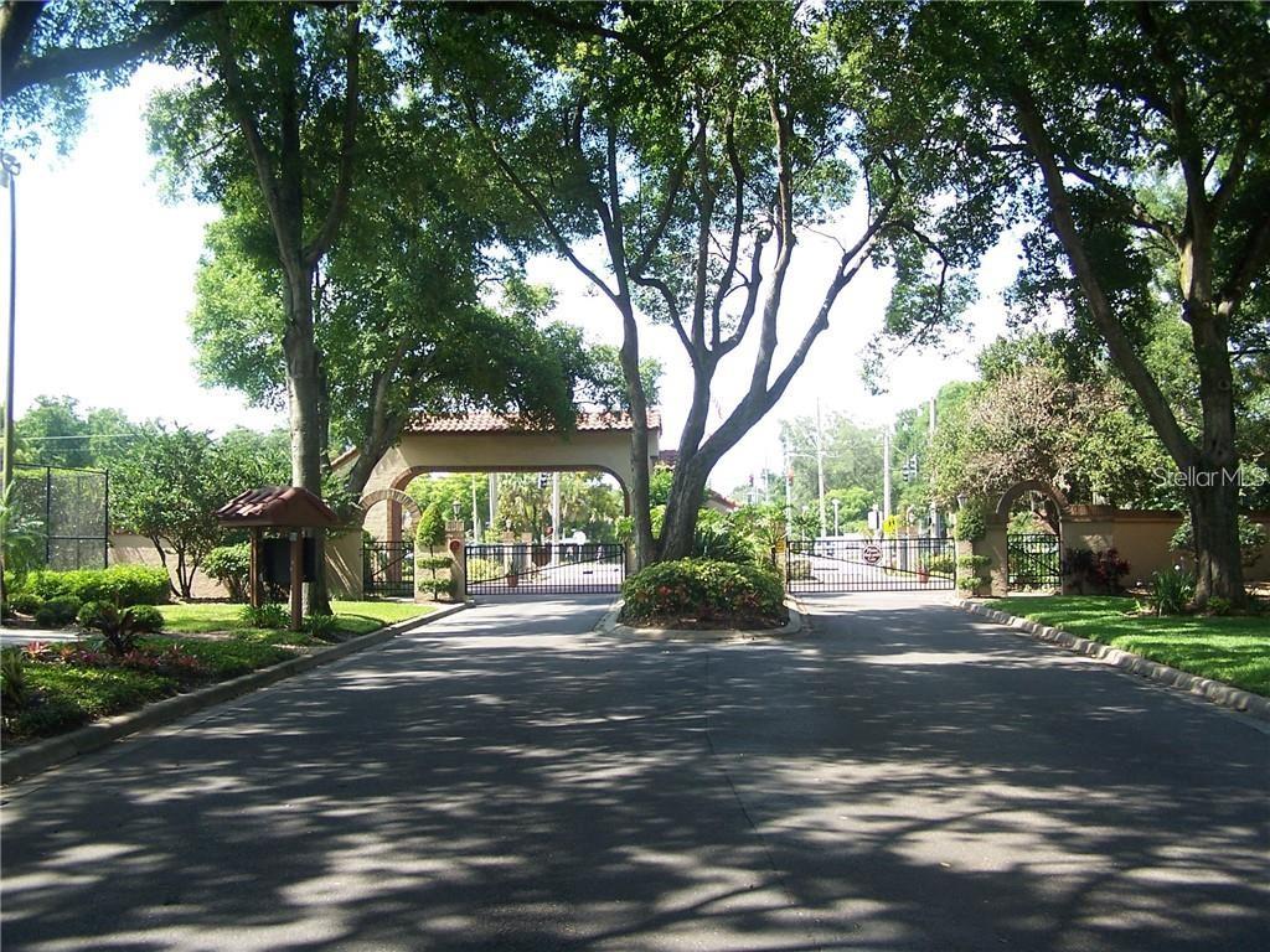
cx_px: 635
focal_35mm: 38
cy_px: 476
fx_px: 1394
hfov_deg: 49.0
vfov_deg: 37.7
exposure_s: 1/250
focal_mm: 6.3
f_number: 2.8
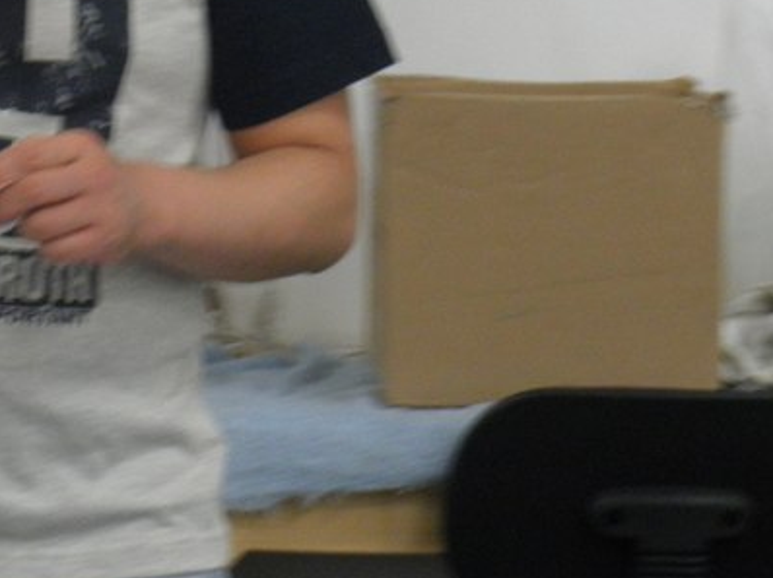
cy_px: 33
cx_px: -4
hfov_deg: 6.3
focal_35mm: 314
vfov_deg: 4.7
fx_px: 7008
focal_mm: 21.6
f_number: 5.5
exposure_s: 1/10
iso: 200
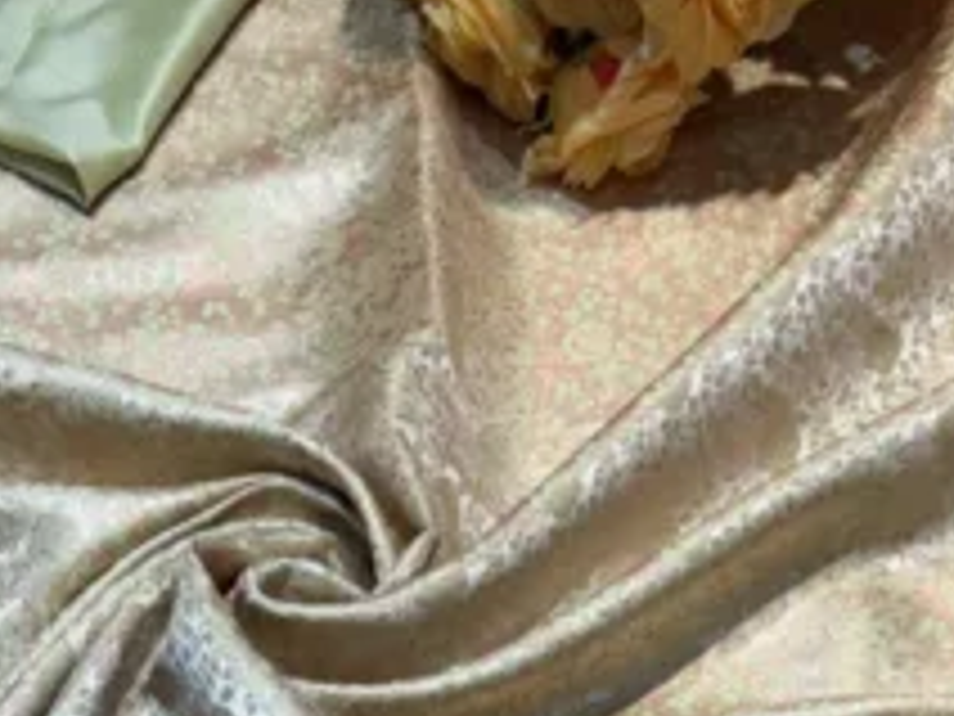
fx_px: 2701
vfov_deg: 12.5
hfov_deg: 20.0
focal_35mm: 98
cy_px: 1594
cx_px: 356
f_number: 1.6
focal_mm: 5.96
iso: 40
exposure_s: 1/100
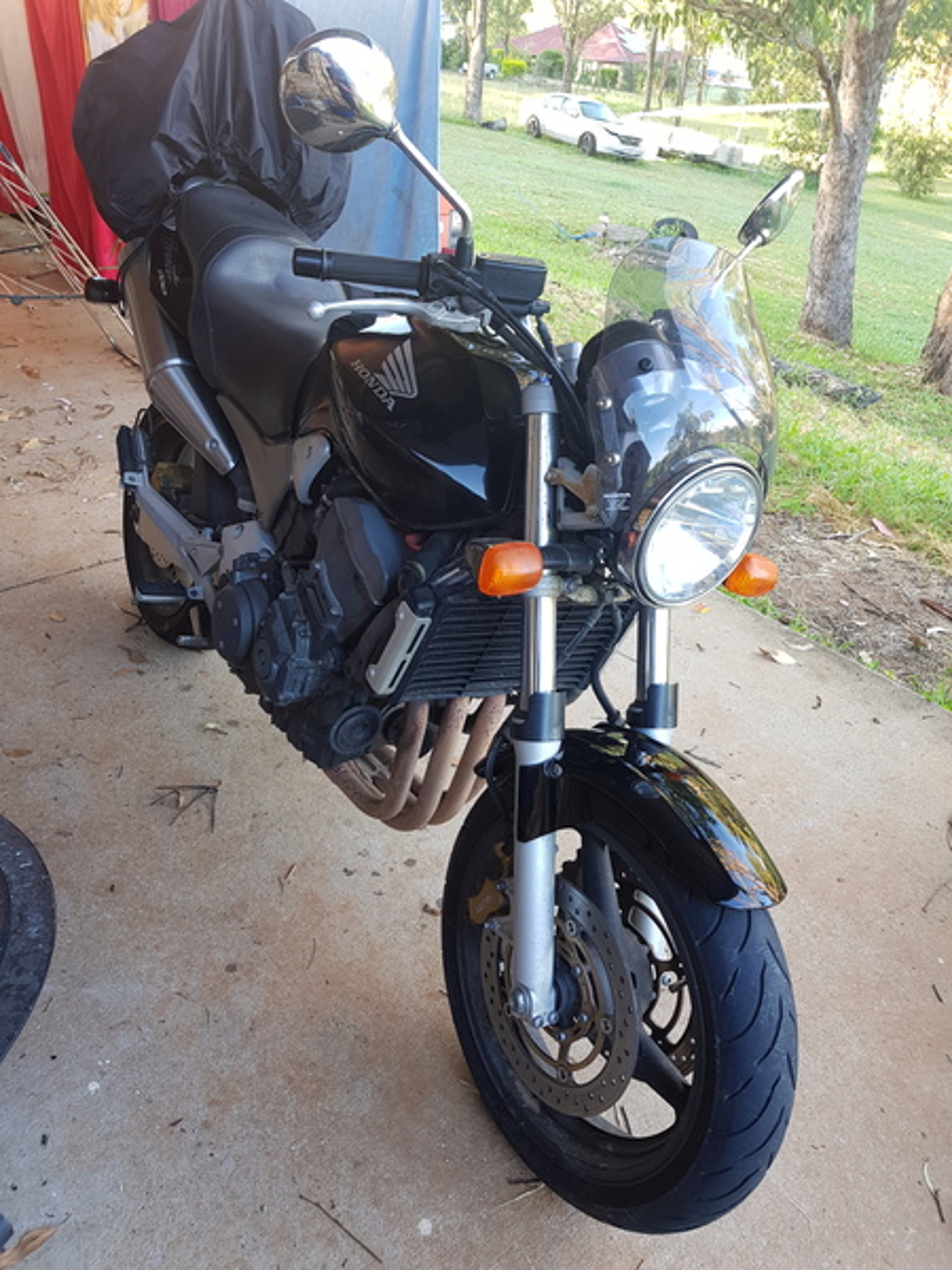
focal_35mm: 26
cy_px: 635
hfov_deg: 53.1
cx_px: 476
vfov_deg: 67.3
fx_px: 953
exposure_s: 1/50
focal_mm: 4.2
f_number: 1.7
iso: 50
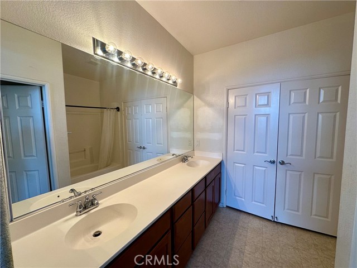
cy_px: 134
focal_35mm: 14
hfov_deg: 102.1
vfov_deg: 85.7
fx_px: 144
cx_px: 178
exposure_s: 1/120
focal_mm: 2.22
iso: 100
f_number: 2.2
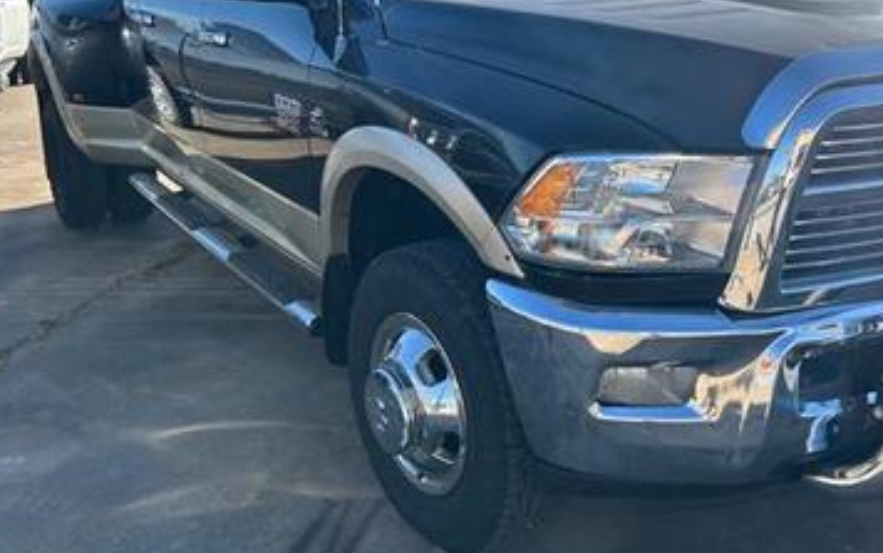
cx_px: 513
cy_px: 186
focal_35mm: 39
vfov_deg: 32.6
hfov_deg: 50.1
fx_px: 939
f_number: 1.5
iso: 50
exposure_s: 1/2208
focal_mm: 5.7
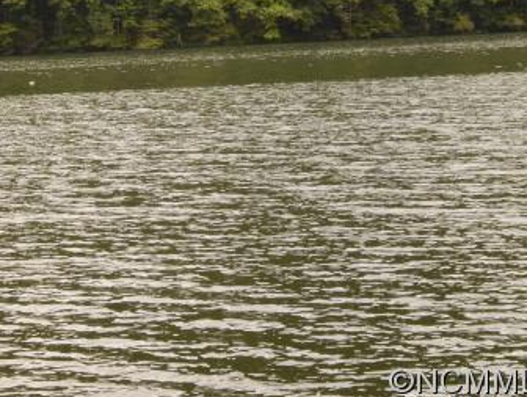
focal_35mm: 119
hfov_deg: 16.4
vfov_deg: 12.4
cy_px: 75
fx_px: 1814
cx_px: 129
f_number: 4.1
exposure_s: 1/800
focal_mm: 12.3
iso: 400
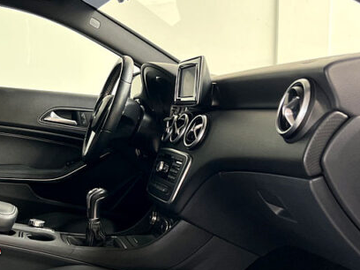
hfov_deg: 37.0
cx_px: 114
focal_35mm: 51
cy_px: 158
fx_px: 530
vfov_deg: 28.5
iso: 125
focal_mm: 5.7
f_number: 1.5
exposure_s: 1/61
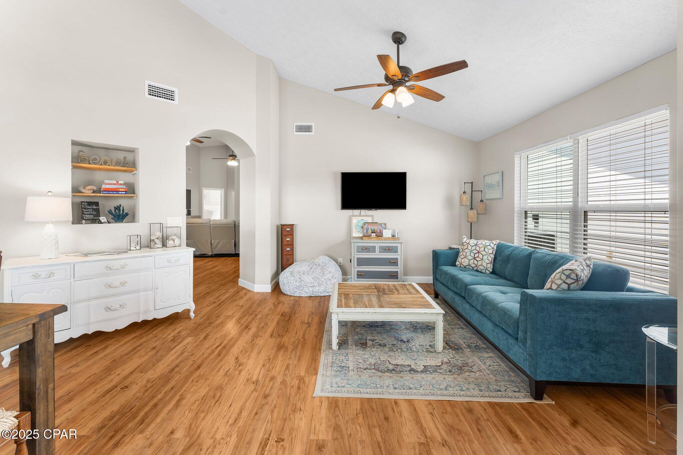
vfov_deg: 81.2
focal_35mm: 14
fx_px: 266
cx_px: 342
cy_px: 228
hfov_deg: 104.3
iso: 400
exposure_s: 1/10
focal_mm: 14
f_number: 8
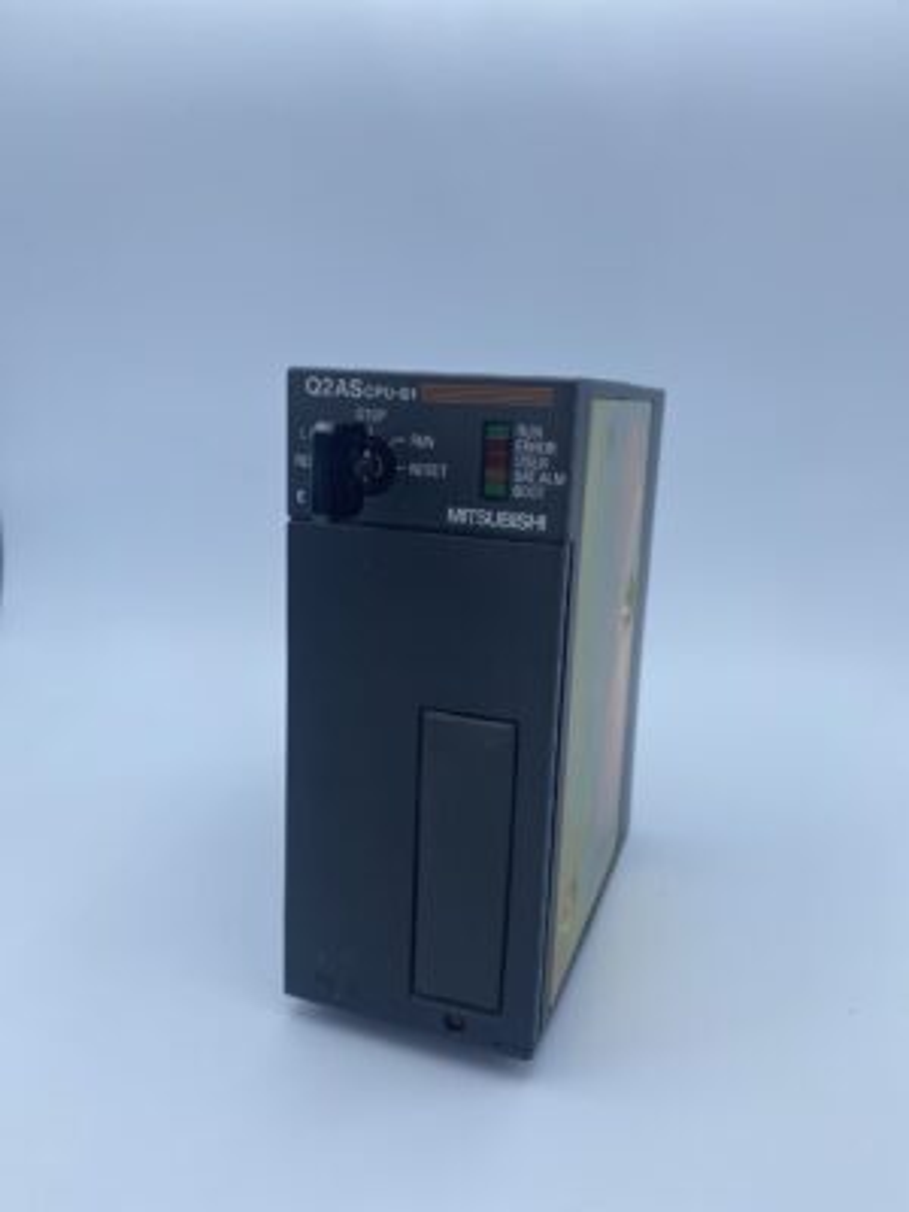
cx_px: 454
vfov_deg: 67.3
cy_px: 606
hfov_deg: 53.1
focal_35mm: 26
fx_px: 910
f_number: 1.8
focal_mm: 4.25
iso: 32
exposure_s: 1/1043
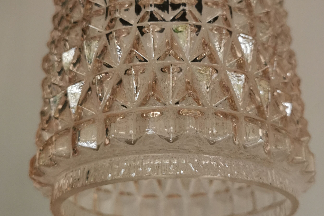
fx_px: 468
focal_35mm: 52
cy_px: 78
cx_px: 162
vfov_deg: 25.9
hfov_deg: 38.2
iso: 160
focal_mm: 5.56
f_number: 1.6
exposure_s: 1/100
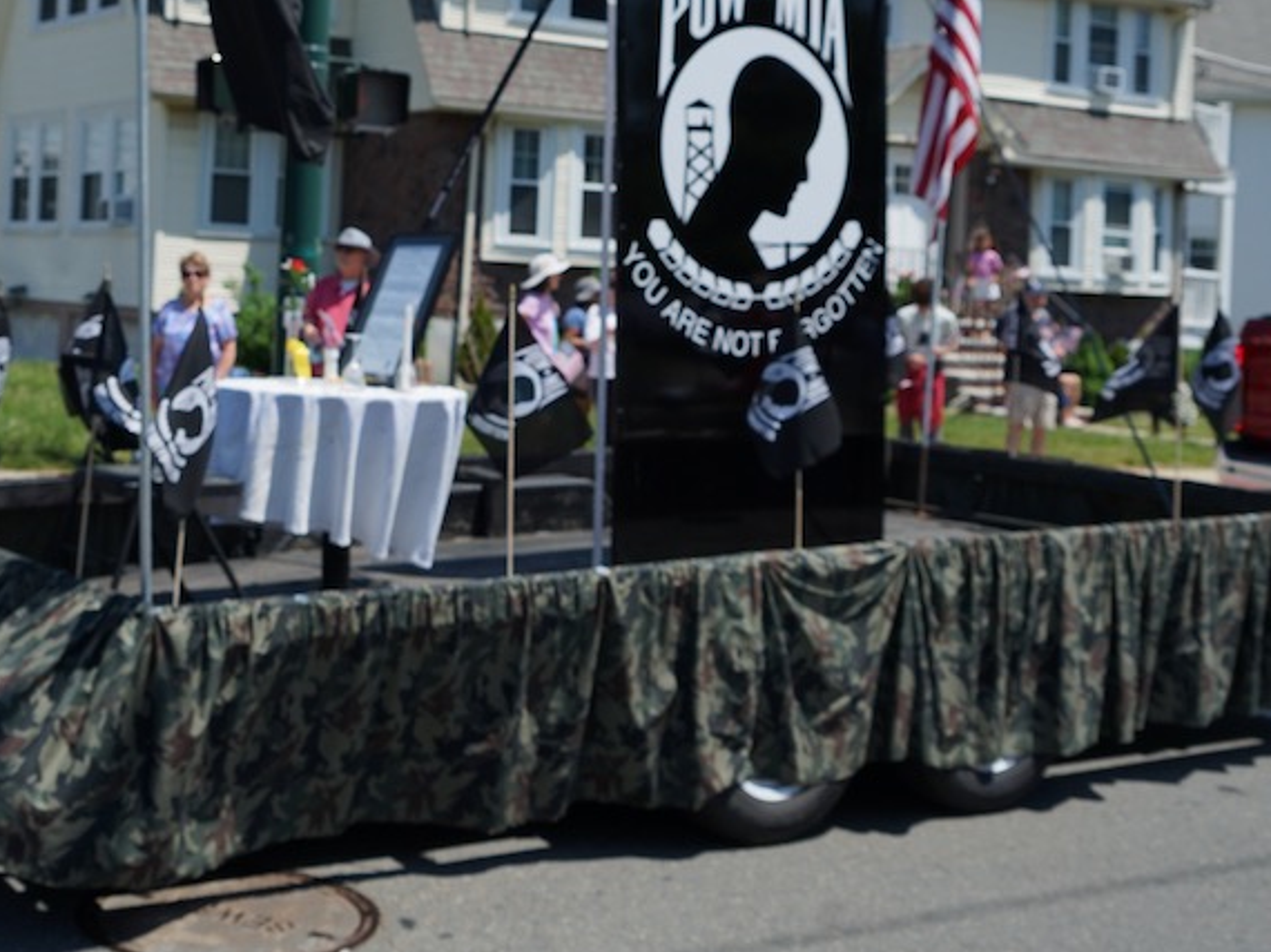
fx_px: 1982
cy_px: 242
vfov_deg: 26.7
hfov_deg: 35.4
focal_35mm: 54
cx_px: 495
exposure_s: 1/640
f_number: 6.3
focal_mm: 32
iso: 125
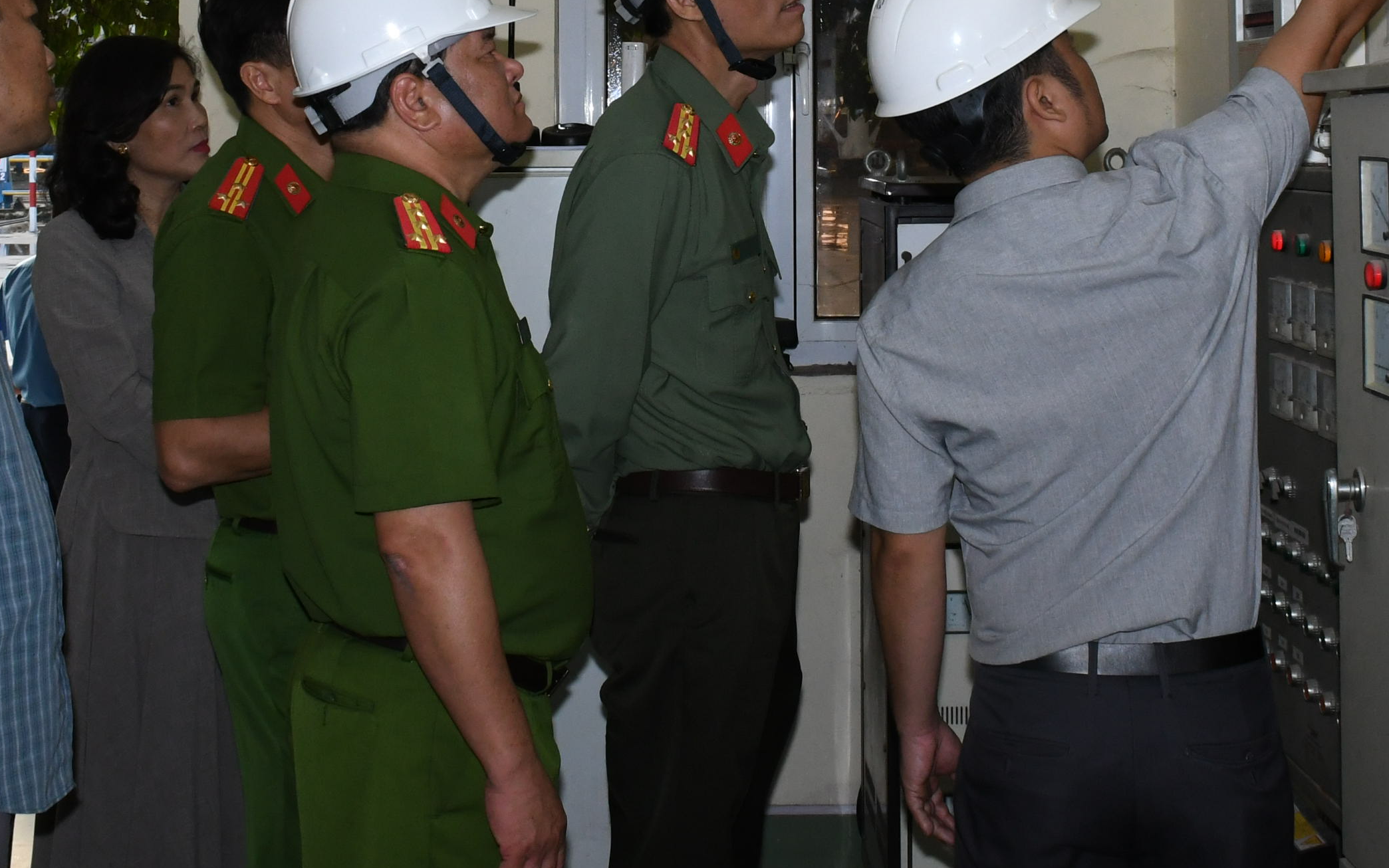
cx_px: 777
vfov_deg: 22.8
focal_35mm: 55
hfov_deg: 36.8
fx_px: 2082
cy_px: 46
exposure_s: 1/200
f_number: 14
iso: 1250
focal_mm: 18
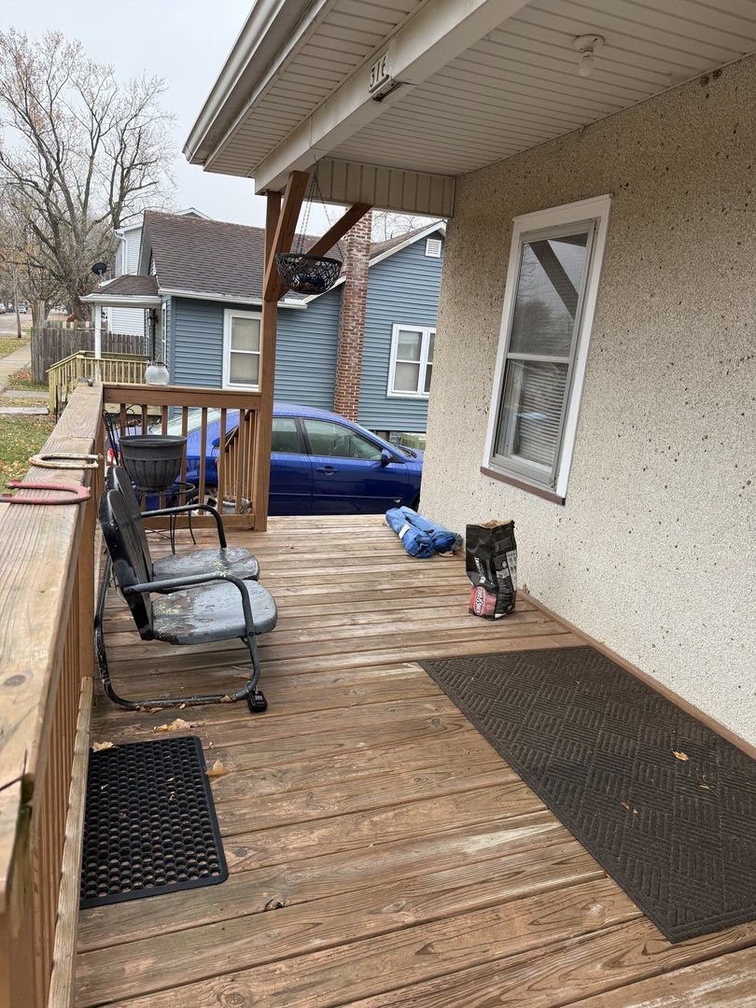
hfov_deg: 56.8
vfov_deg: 71.6
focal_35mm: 24
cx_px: 378
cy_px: 504
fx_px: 699
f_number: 1.78
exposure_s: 1/598
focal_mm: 6.76
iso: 100
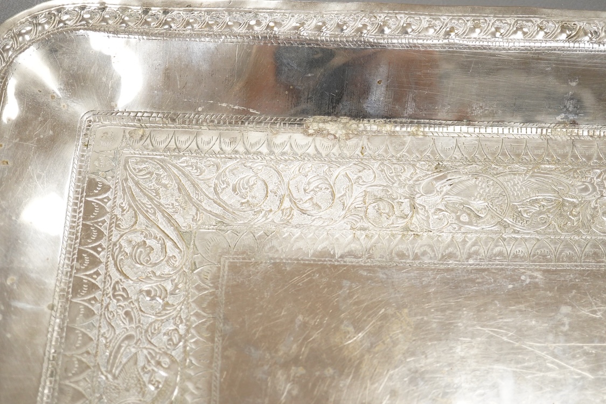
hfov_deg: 43.6
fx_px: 757
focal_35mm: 45
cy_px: 202
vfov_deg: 29.9
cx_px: 303
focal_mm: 30
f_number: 3.5
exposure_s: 1/400
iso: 2500
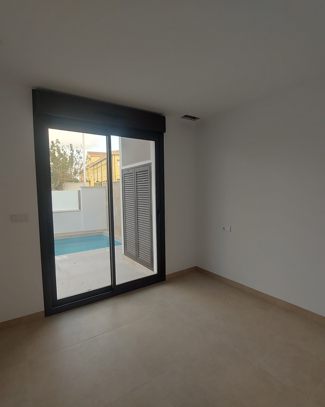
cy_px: 204
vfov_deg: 89.6
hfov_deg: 77.0
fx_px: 204
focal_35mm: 17
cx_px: 164
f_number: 2.2
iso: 100
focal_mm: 1.74
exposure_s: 1/100
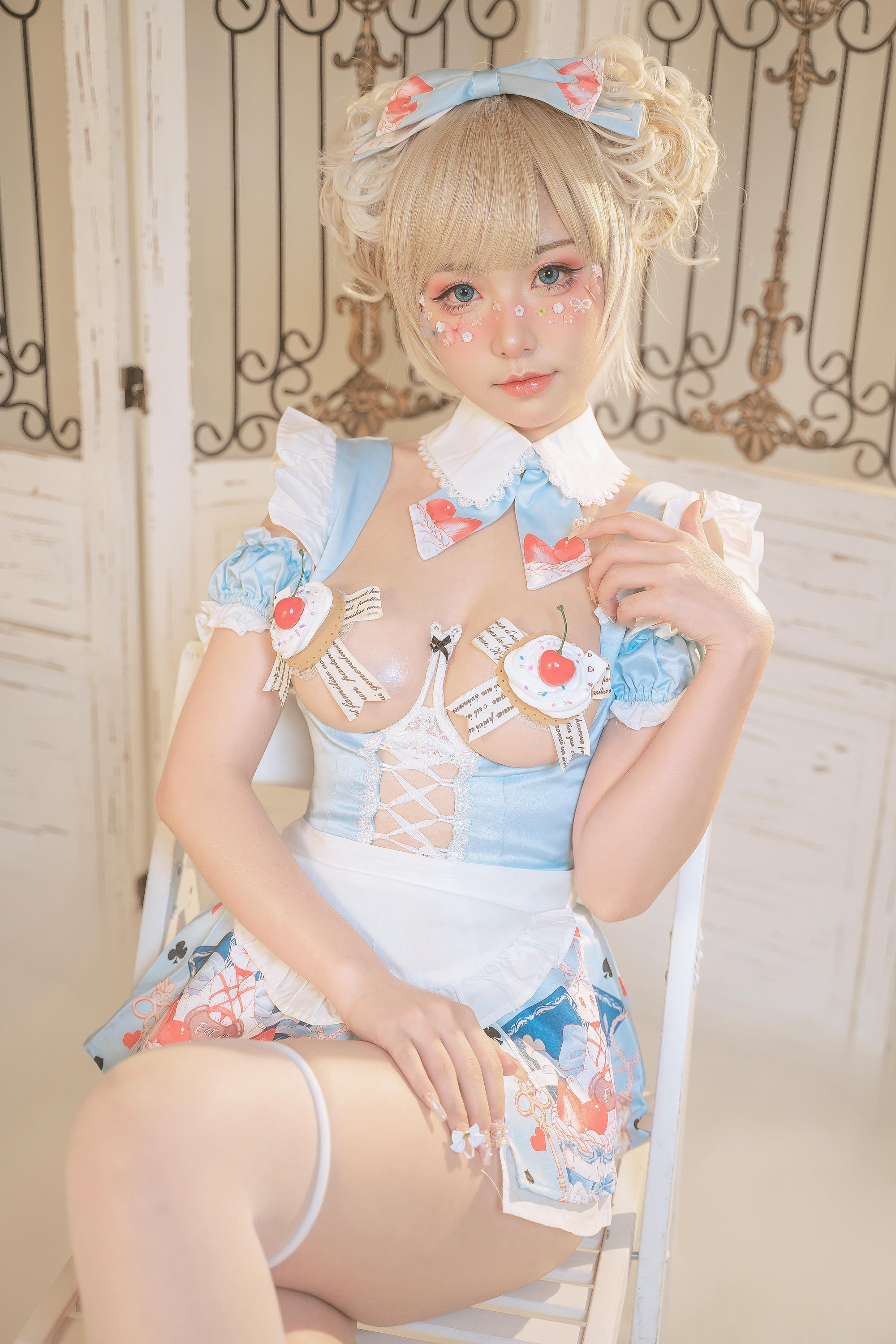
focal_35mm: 47
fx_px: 1755
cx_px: 448
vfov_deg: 41.9
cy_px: 672
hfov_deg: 28.6
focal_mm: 47
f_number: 2.8
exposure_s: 1/50
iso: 200
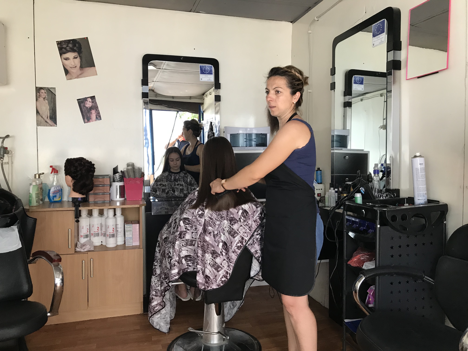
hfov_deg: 63.4
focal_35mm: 28
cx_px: 234
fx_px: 379
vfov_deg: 49.7
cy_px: 176
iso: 32
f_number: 1.8
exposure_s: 1/27
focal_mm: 3.99
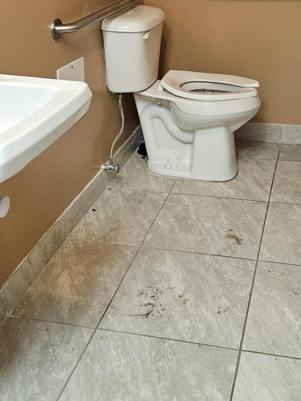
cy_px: 19
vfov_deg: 34.7
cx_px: 180
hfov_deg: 28.5
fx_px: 592
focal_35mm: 51
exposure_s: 1/120
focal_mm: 5.4
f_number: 1.8
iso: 400
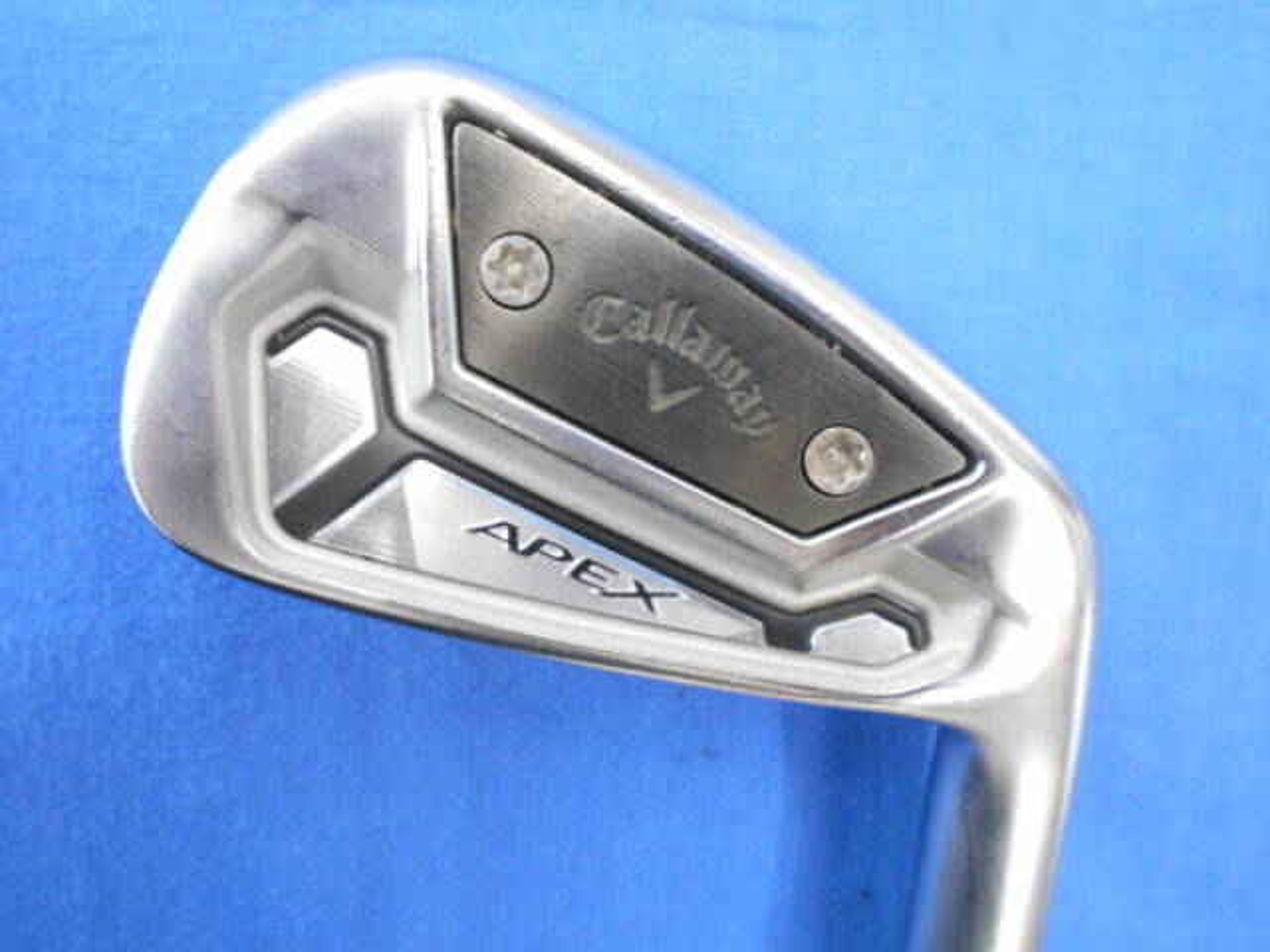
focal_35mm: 26
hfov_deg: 67.3
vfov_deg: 53.1
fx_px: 954
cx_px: 635
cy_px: 476
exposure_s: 1/20
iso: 400
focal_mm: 4.6
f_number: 3.2
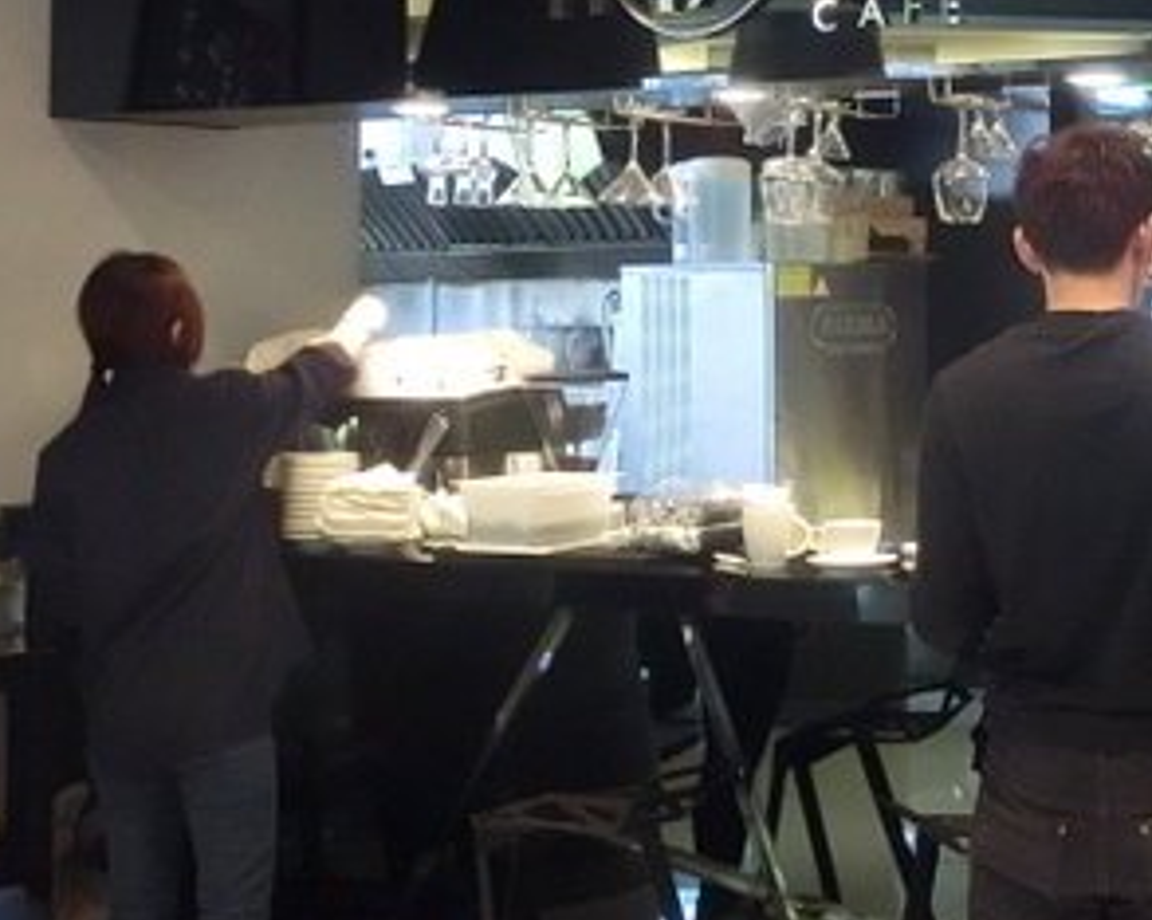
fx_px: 2589
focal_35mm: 76
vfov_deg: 19.9
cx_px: 1042
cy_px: 185
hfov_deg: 24.4
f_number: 3.9
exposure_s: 1/15
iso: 800
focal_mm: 6.67
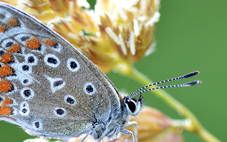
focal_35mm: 224
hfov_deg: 9.4
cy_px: 91
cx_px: 72
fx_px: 1386
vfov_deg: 5.9
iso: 900
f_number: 10
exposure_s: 1/125
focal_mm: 90
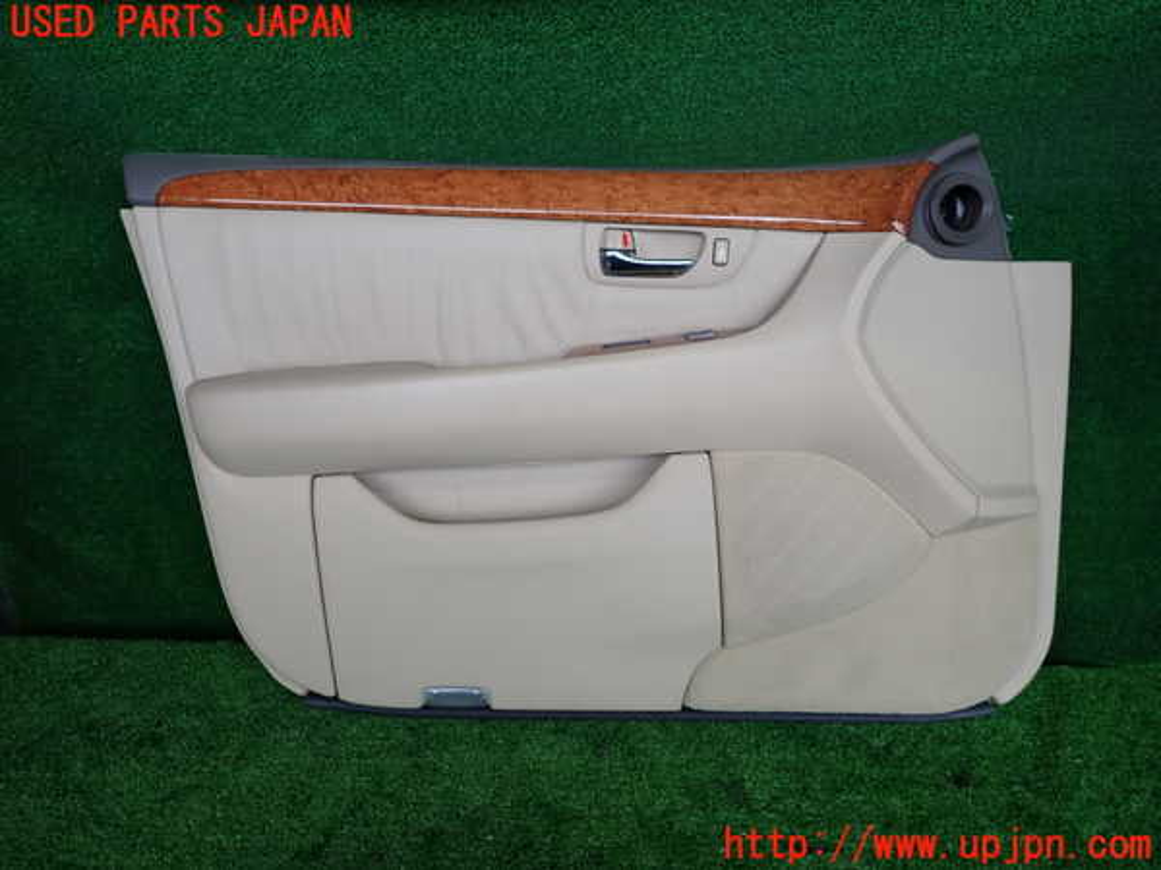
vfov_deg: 54.9
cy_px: 435
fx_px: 838
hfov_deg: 69.4
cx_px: 580
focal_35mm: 25
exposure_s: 1/125
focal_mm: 4.5
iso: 100
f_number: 2
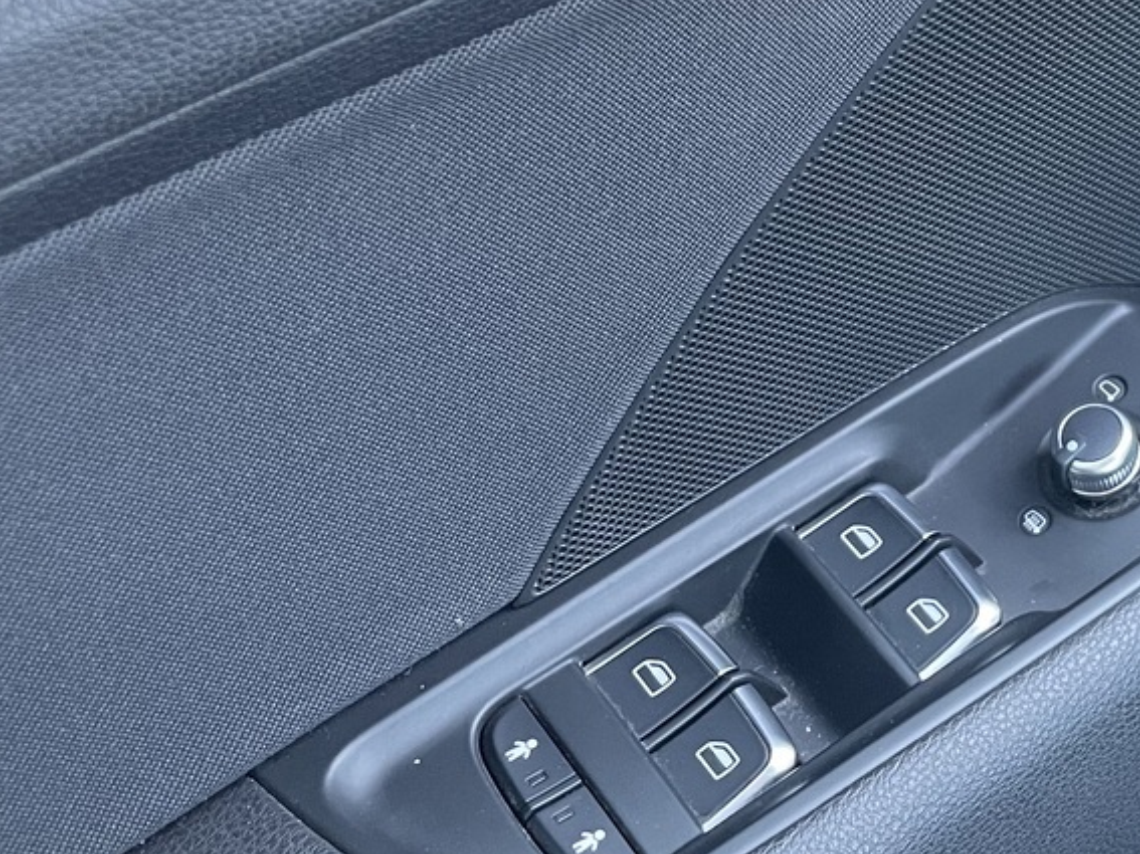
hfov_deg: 27.1
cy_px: 76
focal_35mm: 66
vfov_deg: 21.7
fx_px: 2173
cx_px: 1228
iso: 250
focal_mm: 4.2
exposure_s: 1/60
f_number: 1.6
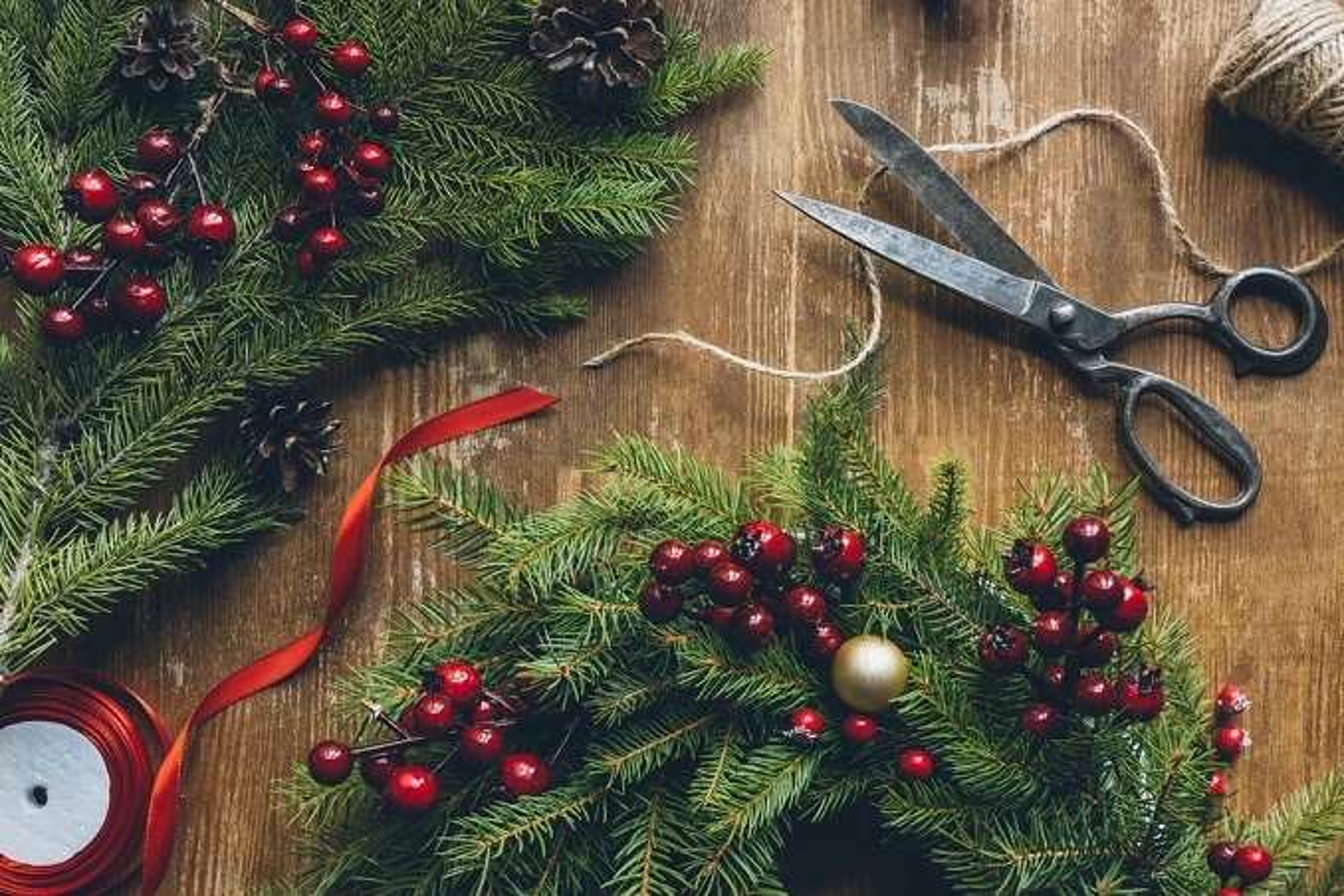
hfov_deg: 39.6
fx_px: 1867
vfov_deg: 27.0
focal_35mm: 50
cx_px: 672
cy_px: 448
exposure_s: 1/40
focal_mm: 50
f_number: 5.6
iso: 640
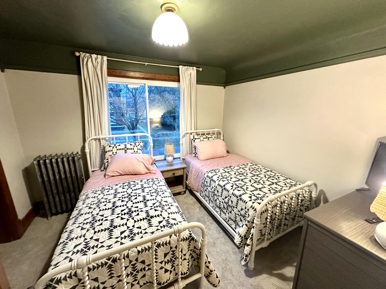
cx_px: 193
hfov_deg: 102.1
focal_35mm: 14
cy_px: 144
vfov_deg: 85.7
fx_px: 156
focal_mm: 2.22
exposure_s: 1/60
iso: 640
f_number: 2.2
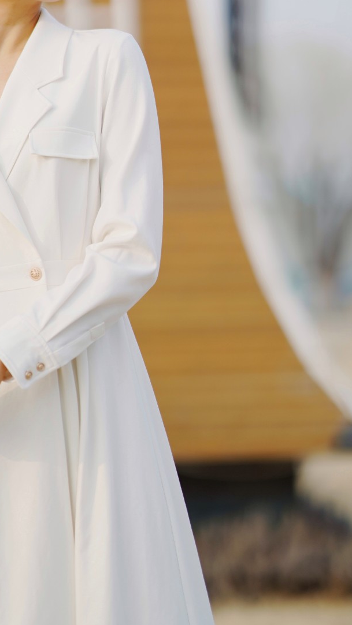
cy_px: 119
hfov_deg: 8.2
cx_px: 82
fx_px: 2456
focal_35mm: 148
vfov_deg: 14.4
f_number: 1.4
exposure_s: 1/3200
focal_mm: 85
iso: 100
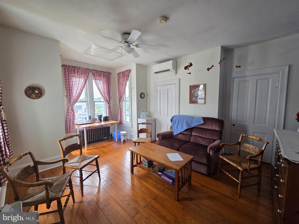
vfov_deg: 89.9
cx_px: 150
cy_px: 112
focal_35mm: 13
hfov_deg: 106.2
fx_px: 112
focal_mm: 2.2
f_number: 2.2
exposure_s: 1/60
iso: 80
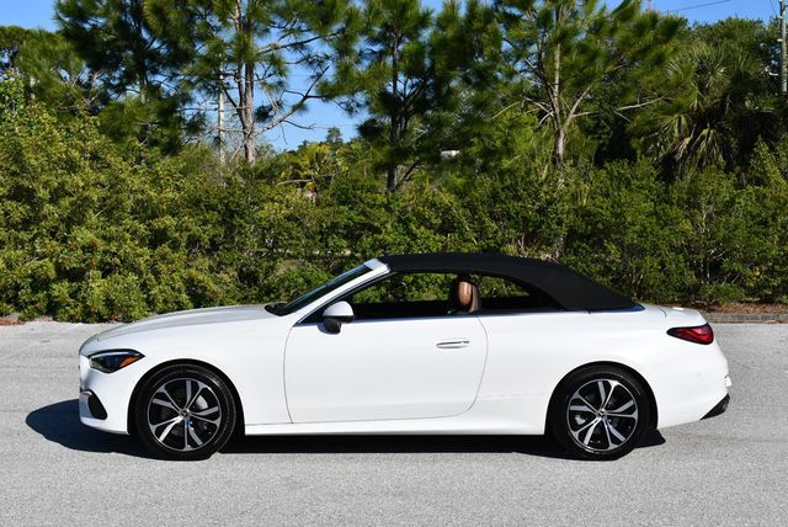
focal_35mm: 52
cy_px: 264
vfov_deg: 26.0
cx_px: 394
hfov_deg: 38.2
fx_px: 1139
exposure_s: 1/320
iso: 100
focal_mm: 26
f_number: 9
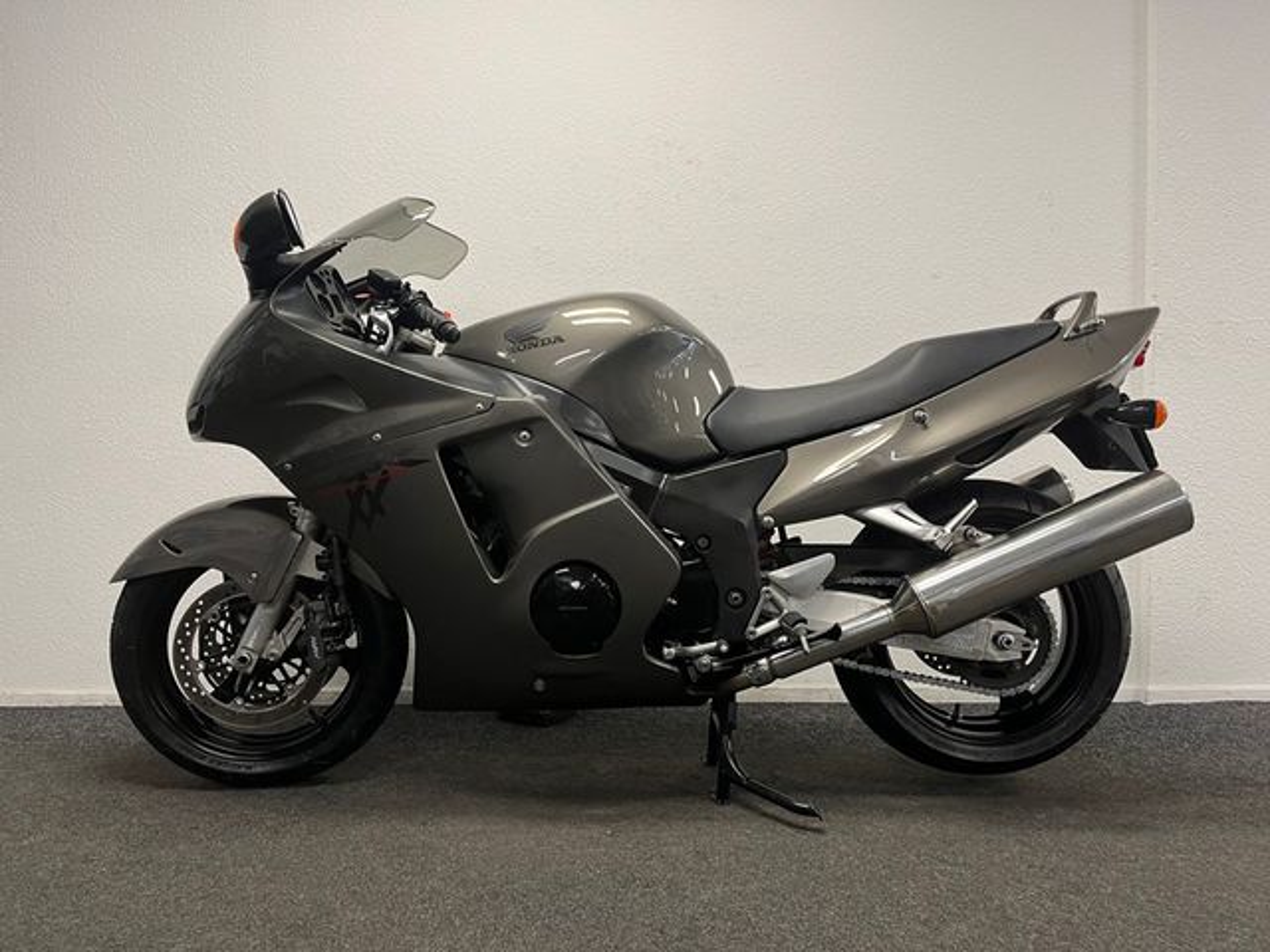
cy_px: 476
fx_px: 954
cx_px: 635
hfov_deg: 67.3
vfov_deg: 53.1
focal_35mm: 26
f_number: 1.6
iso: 80
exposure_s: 1/50
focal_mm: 5.1
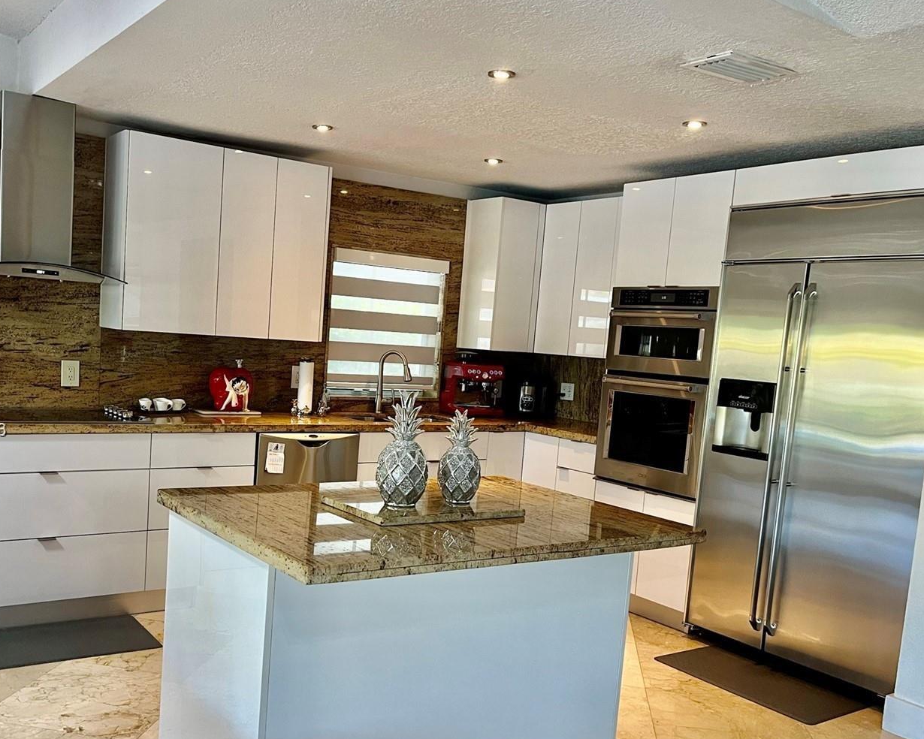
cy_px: 431
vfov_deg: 44.4
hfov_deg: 53.9
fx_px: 902
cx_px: 373
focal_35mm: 33
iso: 100
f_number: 1.6
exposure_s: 1/60
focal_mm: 5.1
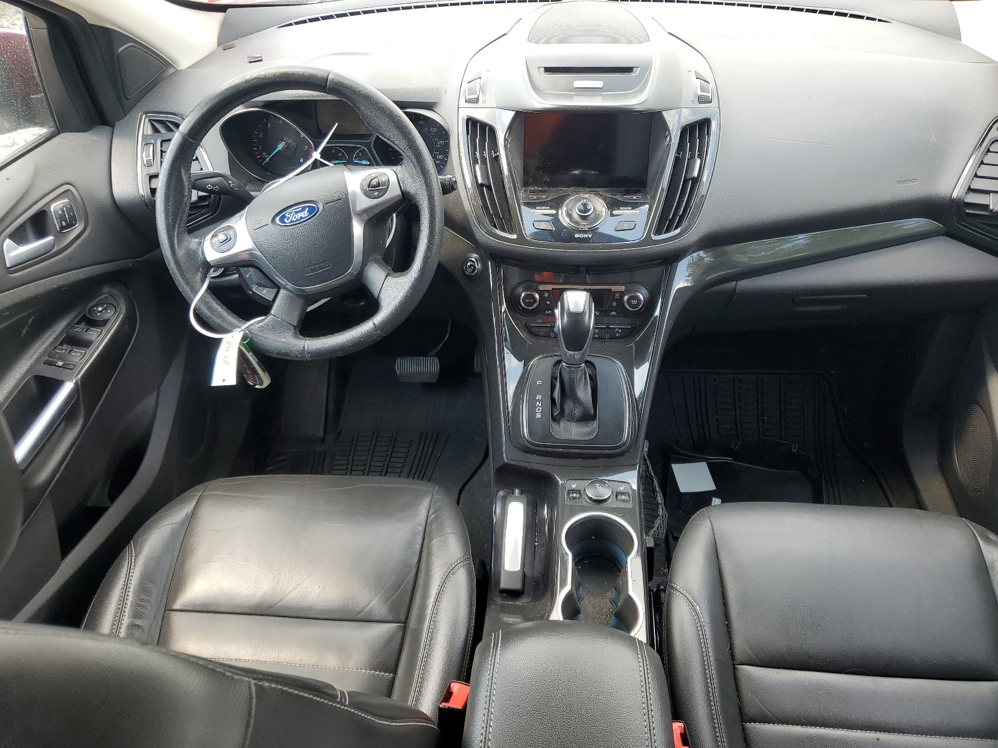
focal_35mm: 26
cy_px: 374
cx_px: 499
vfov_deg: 53.1
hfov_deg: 67.3
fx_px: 750
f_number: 1.5
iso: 50
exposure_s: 1/139
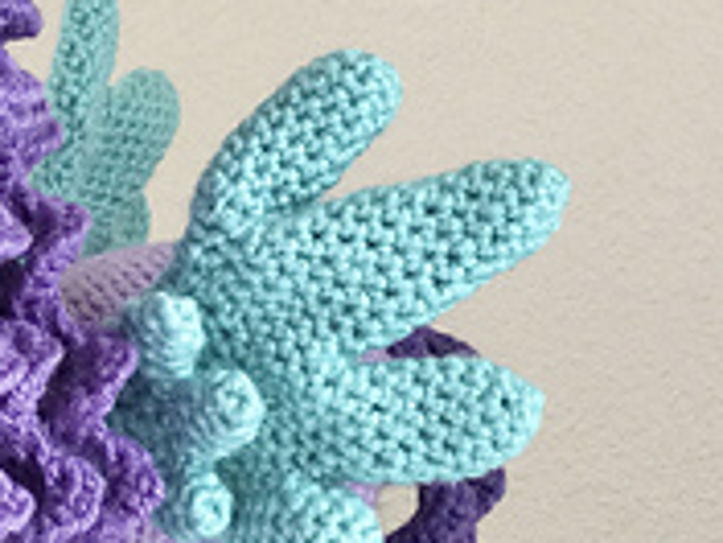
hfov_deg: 21.4
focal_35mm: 88
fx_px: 1838
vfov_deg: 16.8
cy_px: 339
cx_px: -25
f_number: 2.4
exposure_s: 1/30
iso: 50
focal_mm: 3.3
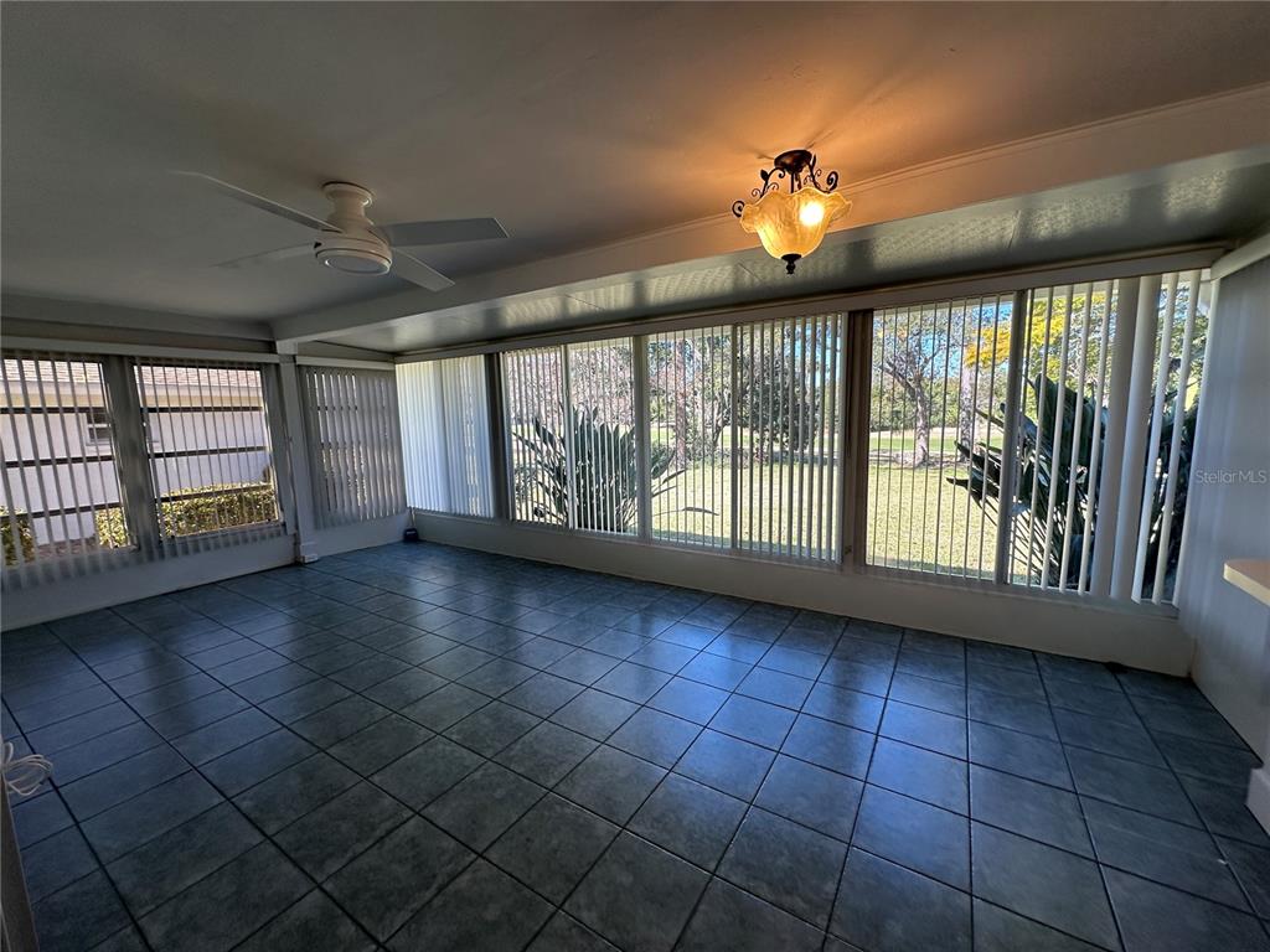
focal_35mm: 14
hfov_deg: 102.1
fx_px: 514
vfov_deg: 85.7
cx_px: 635
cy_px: 476
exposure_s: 1/211
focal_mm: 2.22
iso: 40
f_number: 2.2
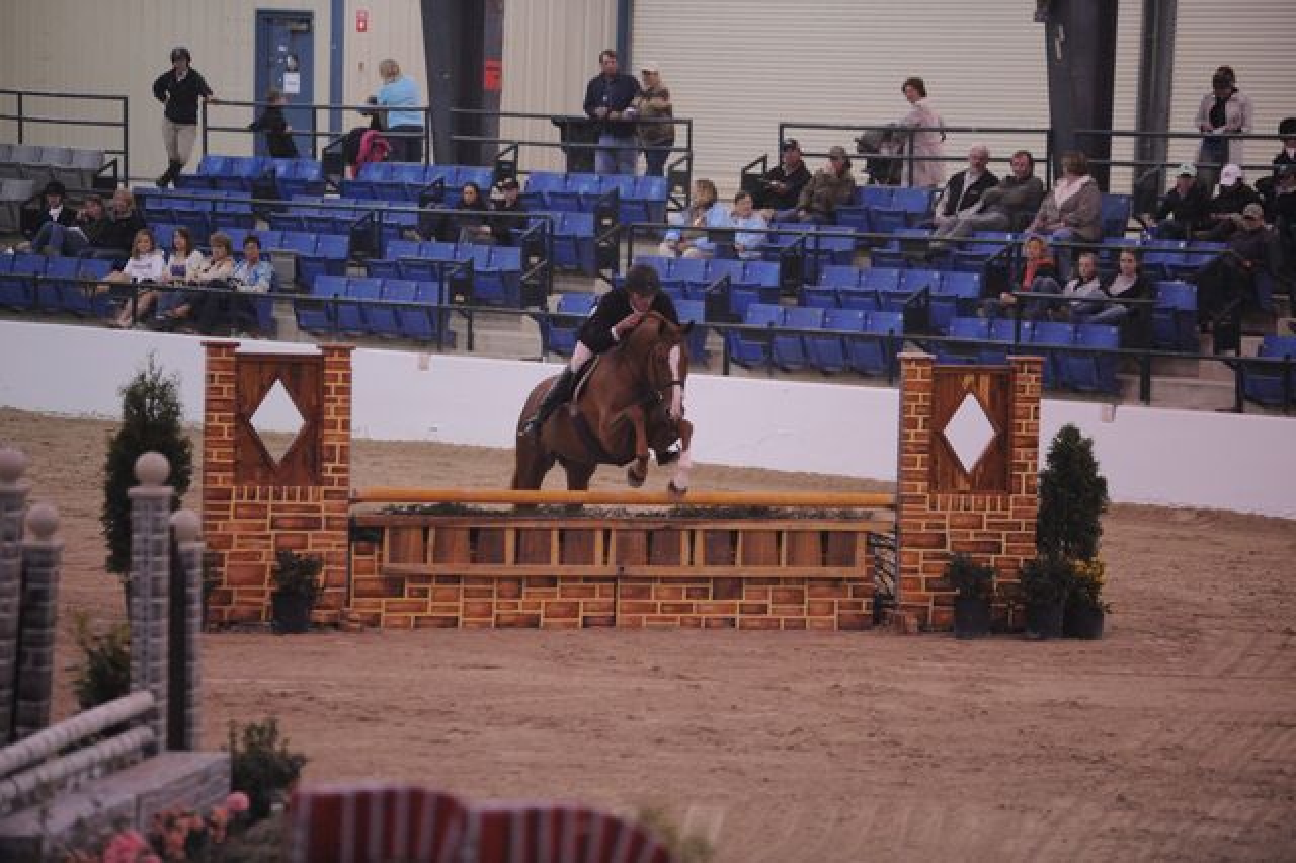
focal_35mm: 200
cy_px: 432
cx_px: 648
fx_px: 7196
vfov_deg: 6.9
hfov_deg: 10.3
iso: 5000
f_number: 2.8
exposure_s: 1/400
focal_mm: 200
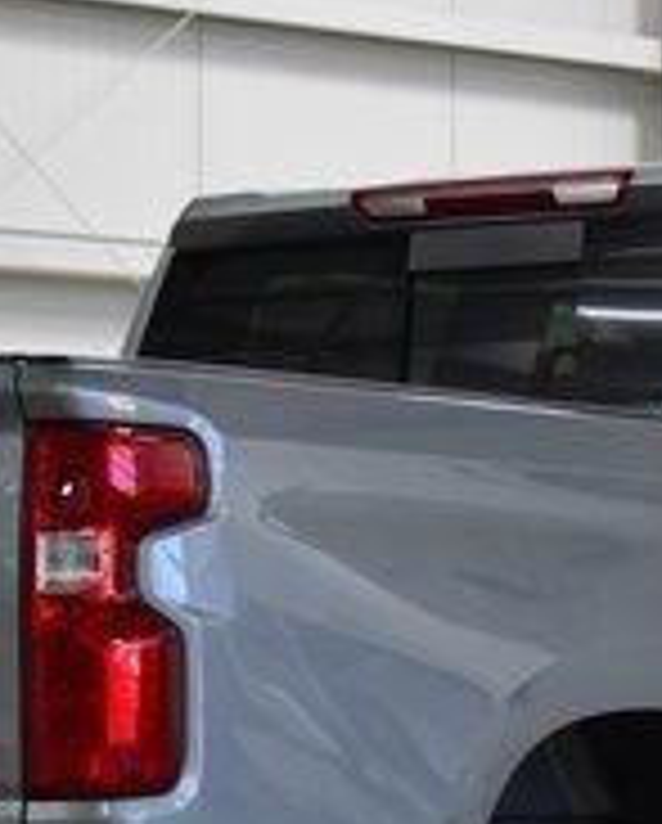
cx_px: 428
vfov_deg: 11.5
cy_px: 763
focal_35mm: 167
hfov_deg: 9.3
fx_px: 4080
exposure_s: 1/60
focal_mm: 34
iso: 1600
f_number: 6.3
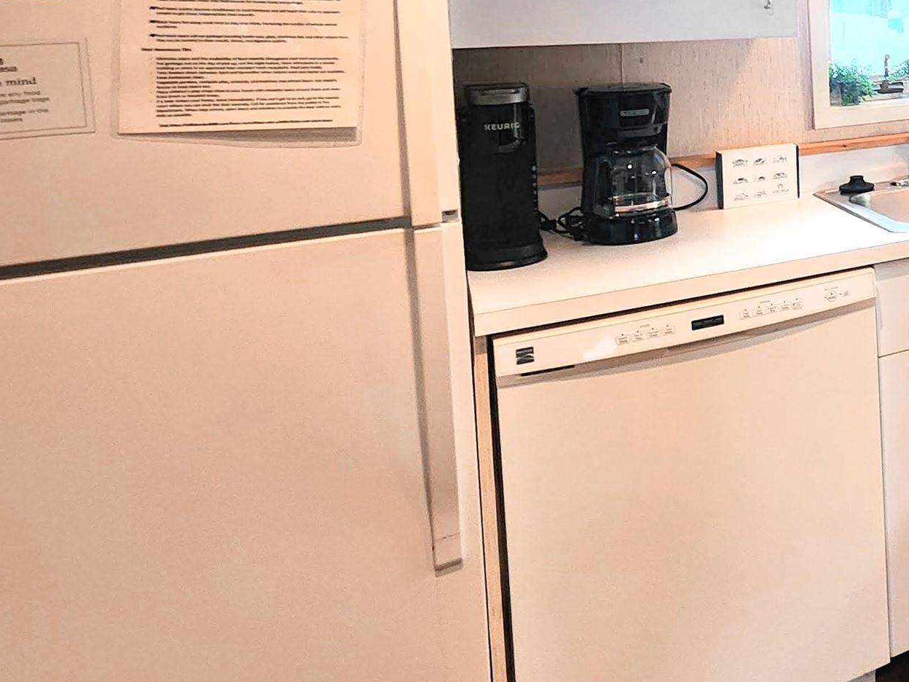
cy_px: 42
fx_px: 840
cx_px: 1079
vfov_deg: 40.2
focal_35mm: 32
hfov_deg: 40.6
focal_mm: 2.2
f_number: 2.2
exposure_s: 1/60
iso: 250
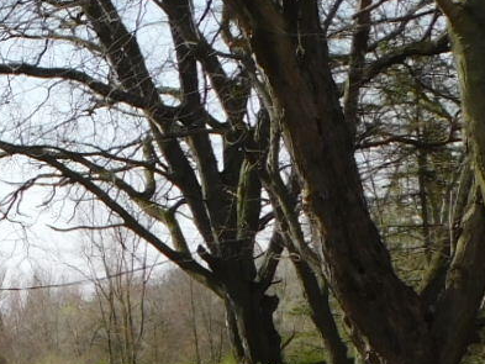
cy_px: 162
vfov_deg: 12.2
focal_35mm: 122
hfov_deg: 13.7
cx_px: -492
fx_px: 1710
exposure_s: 1/800
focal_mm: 5.3
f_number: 3.2
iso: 125
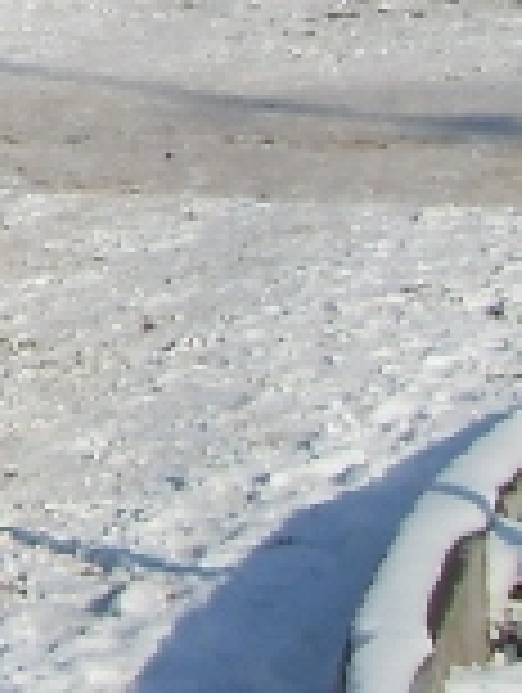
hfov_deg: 6.2
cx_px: -857
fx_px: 4552
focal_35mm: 227
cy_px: -632
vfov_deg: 8.3
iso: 80
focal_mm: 6.3
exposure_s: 1/500
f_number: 7
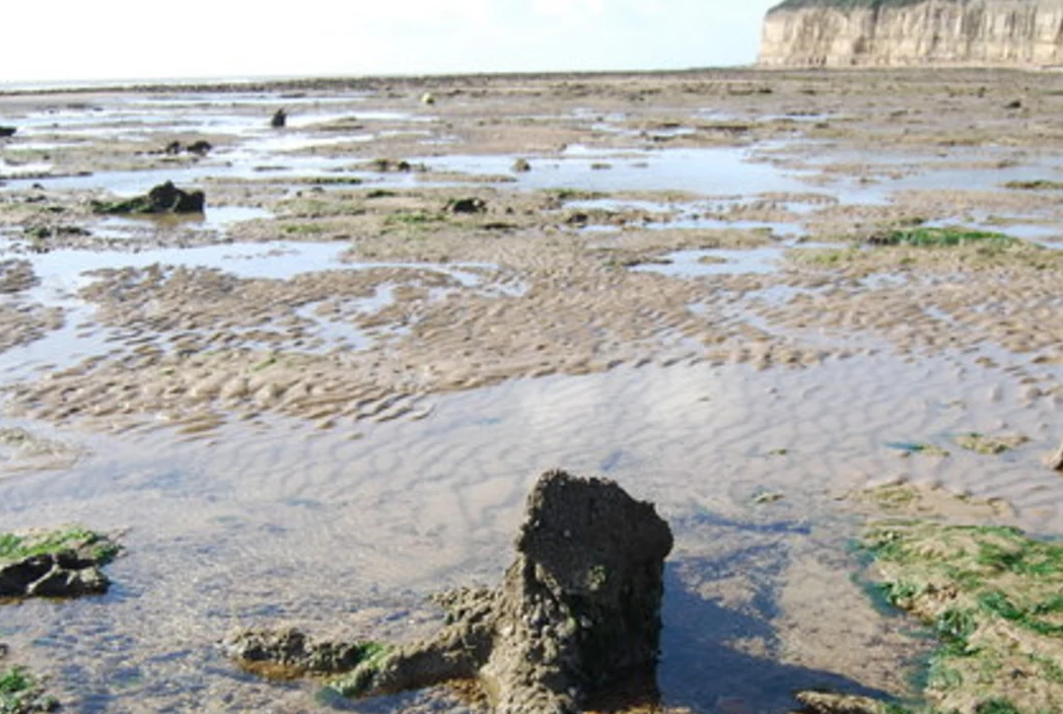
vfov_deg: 29.1
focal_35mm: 46
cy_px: 503
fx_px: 1361
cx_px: 541
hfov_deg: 42.7
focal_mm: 20
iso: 200
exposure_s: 1/1000
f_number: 4
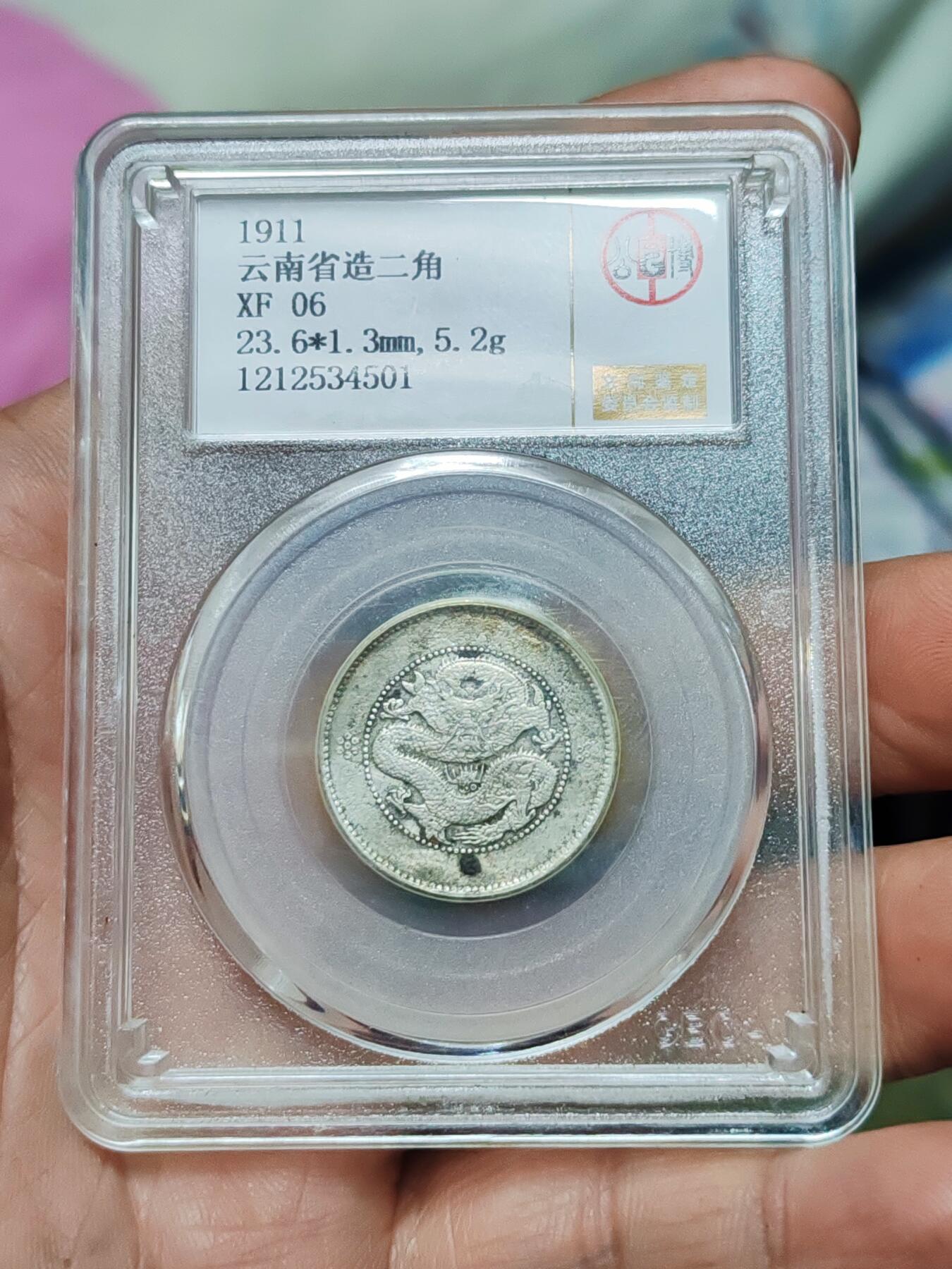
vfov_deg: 35.5
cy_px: 634
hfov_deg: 27.0
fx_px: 1980
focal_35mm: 54
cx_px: 476
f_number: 1.9
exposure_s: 1/50
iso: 1600
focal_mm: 6.12
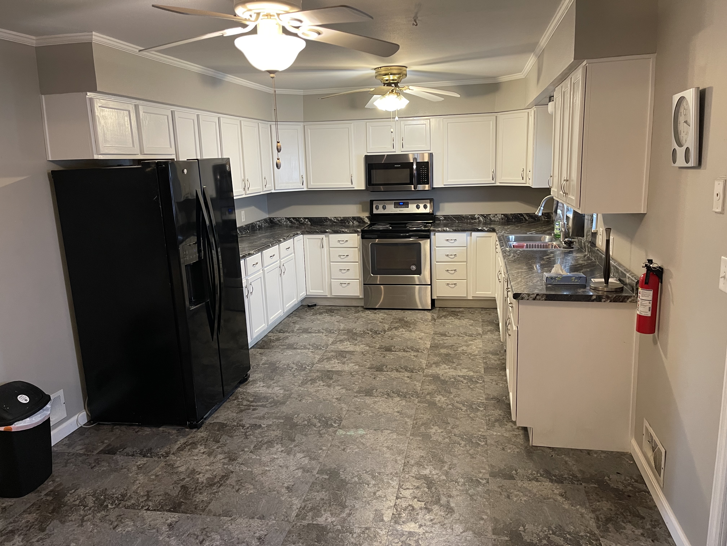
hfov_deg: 69.4
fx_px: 525
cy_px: 273
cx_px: 364
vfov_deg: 54.9
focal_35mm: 25
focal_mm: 5.1
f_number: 1.6
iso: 200
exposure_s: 1/60
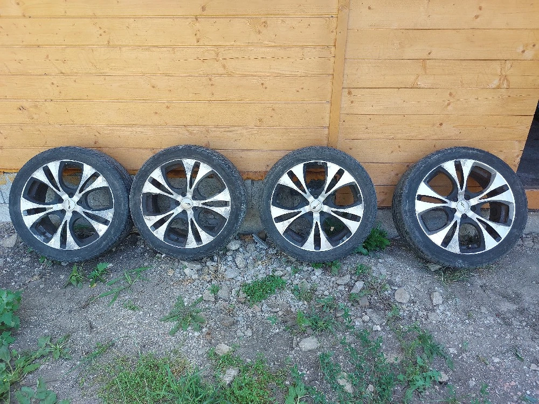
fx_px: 389
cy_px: 202
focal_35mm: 25
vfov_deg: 54.9
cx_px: 270
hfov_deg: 69.4
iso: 32
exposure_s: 1/100
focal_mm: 5.23
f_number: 1.8
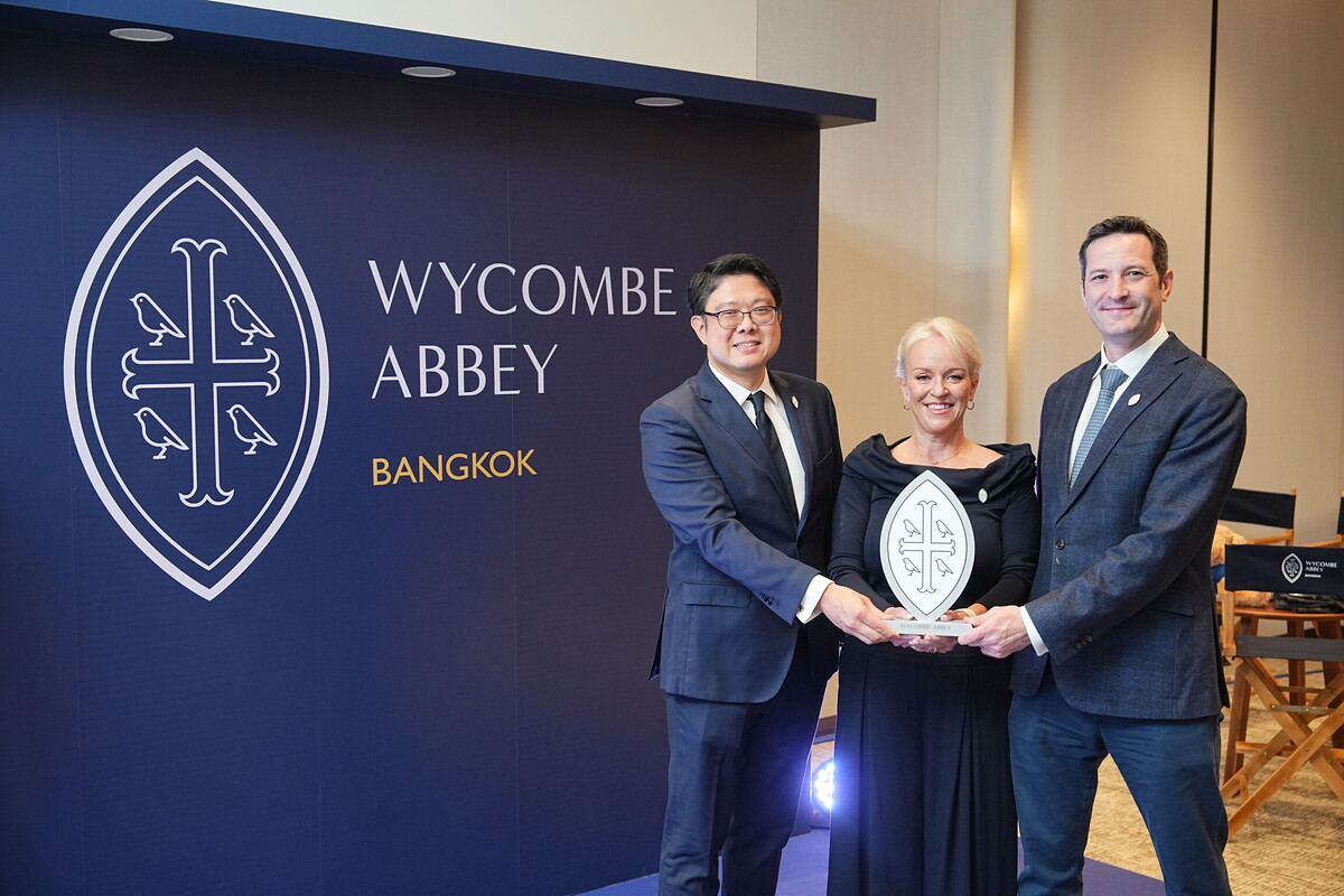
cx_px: 672
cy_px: 448
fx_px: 1493
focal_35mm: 40
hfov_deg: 48.5
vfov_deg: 33.4
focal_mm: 40
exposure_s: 1/200
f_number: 3.5
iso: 1600
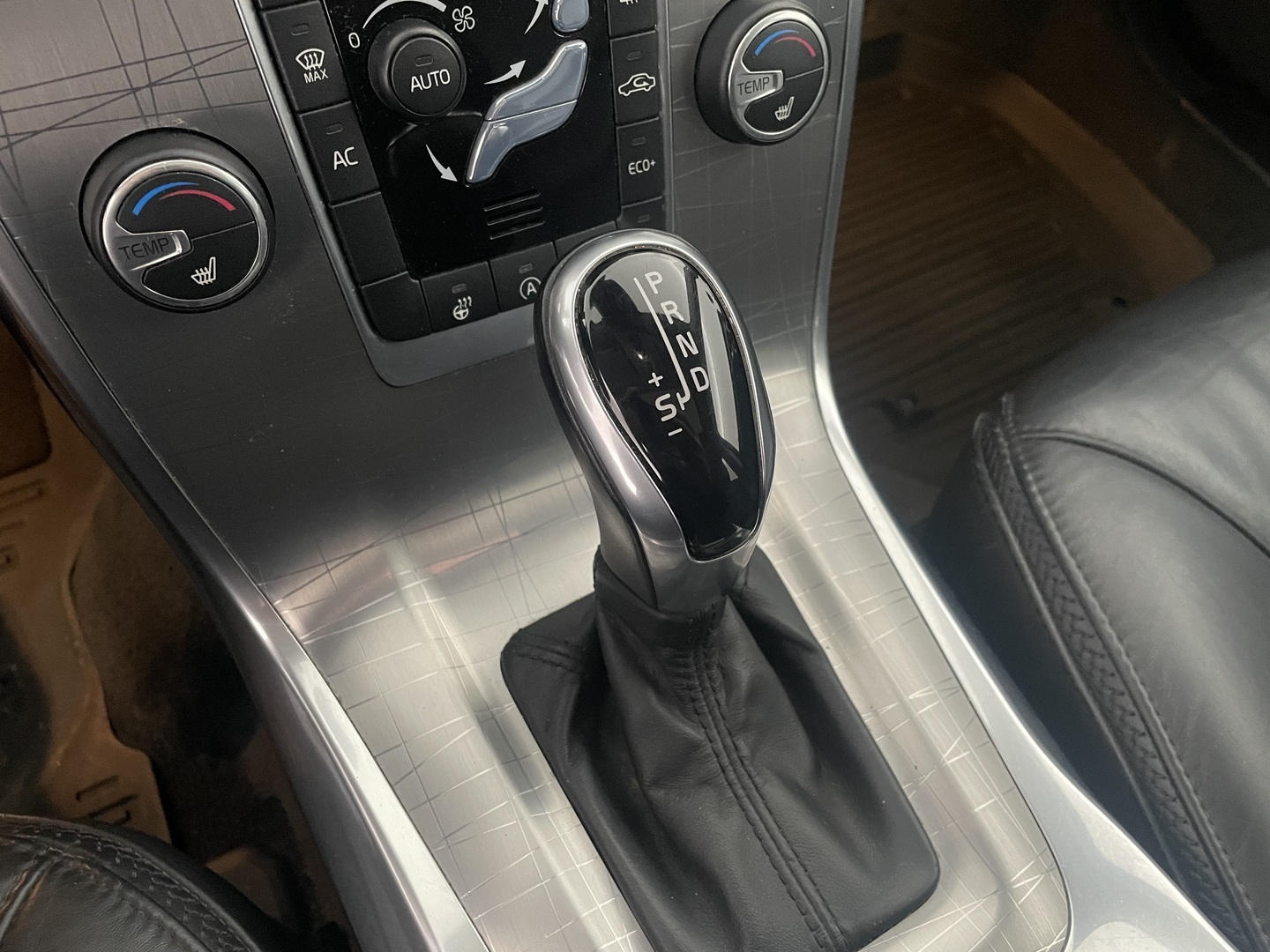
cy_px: 476
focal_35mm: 26
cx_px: 635
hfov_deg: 67.3
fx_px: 954
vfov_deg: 53.1
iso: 500
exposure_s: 1/25
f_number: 1.6
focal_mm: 4.2
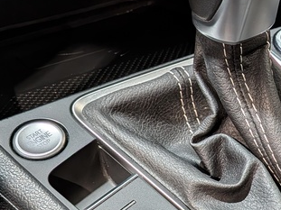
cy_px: 116
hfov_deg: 24.1
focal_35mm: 79
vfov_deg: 18.6
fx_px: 641
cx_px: 246
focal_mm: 4.53
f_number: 1.7
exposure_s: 1/20.6
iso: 26
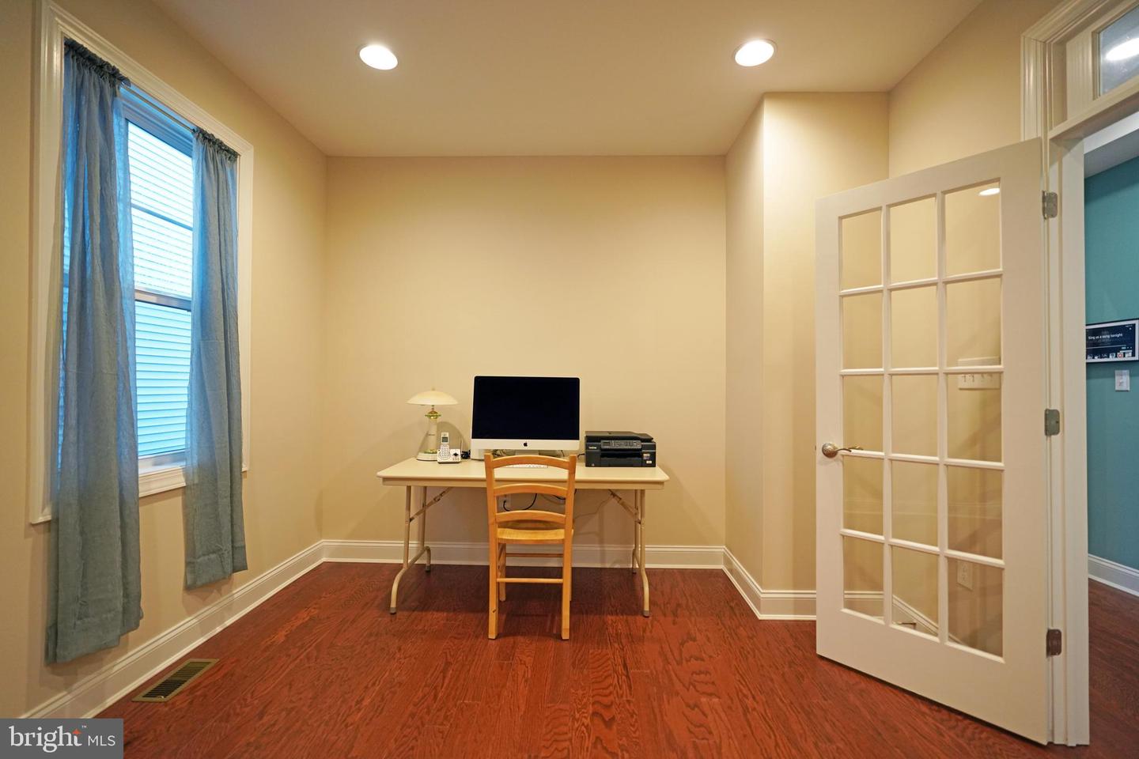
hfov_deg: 96.7
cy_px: 380
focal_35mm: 16
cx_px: 570
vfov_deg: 73.7
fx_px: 506
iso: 1600
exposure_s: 1/160
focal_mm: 16
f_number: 2.8
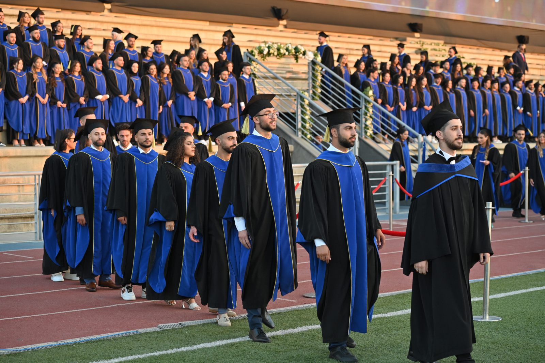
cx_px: 272
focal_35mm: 70
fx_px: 1059
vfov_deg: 19.4
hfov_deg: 28.9
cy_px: 182
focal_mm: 70
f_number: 4
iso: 1000
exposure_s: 1/400
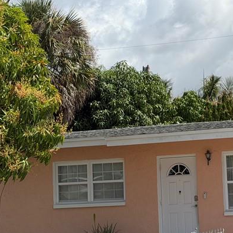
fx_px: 838
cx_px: 195
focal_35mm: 110
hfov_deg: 15.7
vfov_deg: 15.8
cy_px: 138
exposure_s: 1/7143
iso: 64
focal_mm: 6.76
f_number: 1.78
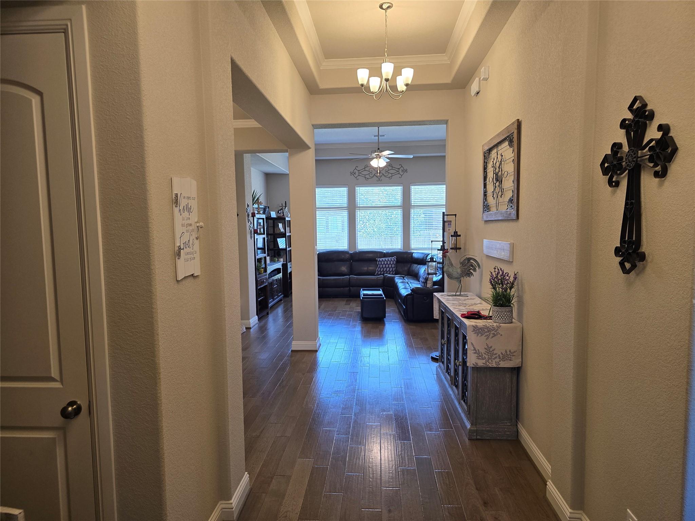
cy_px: 260
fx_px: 462
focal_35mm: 23
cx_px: 348
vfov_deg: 58.9
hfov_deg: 73.9
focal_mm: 6.3
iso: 125
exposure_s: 1/120
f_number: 1.7
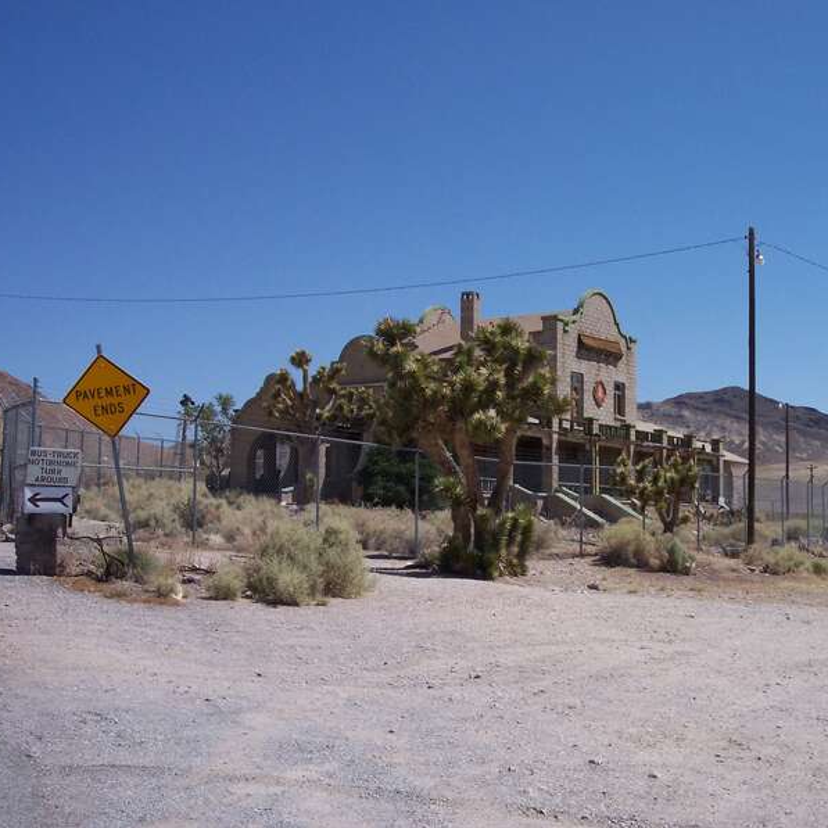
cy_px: 414
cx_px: 497
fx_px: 1218
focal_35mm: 45
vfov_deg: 37.6
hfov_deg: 37.4
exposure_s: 1/1000
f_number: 4.8
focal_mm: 8
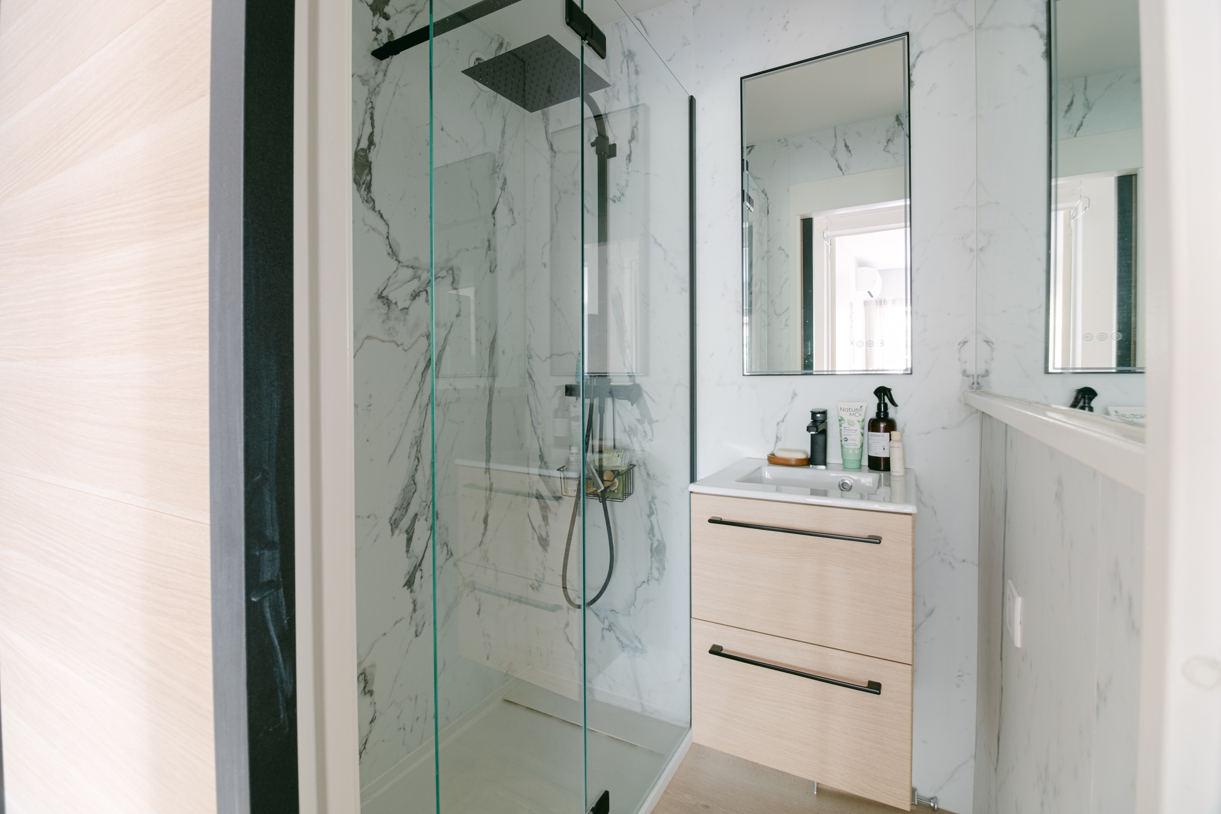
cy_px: 407
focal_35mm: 15
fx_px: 509
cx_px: 610
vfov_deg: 77.3
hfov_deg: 100.4
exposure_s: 13
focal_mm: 10
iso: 100
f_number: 8
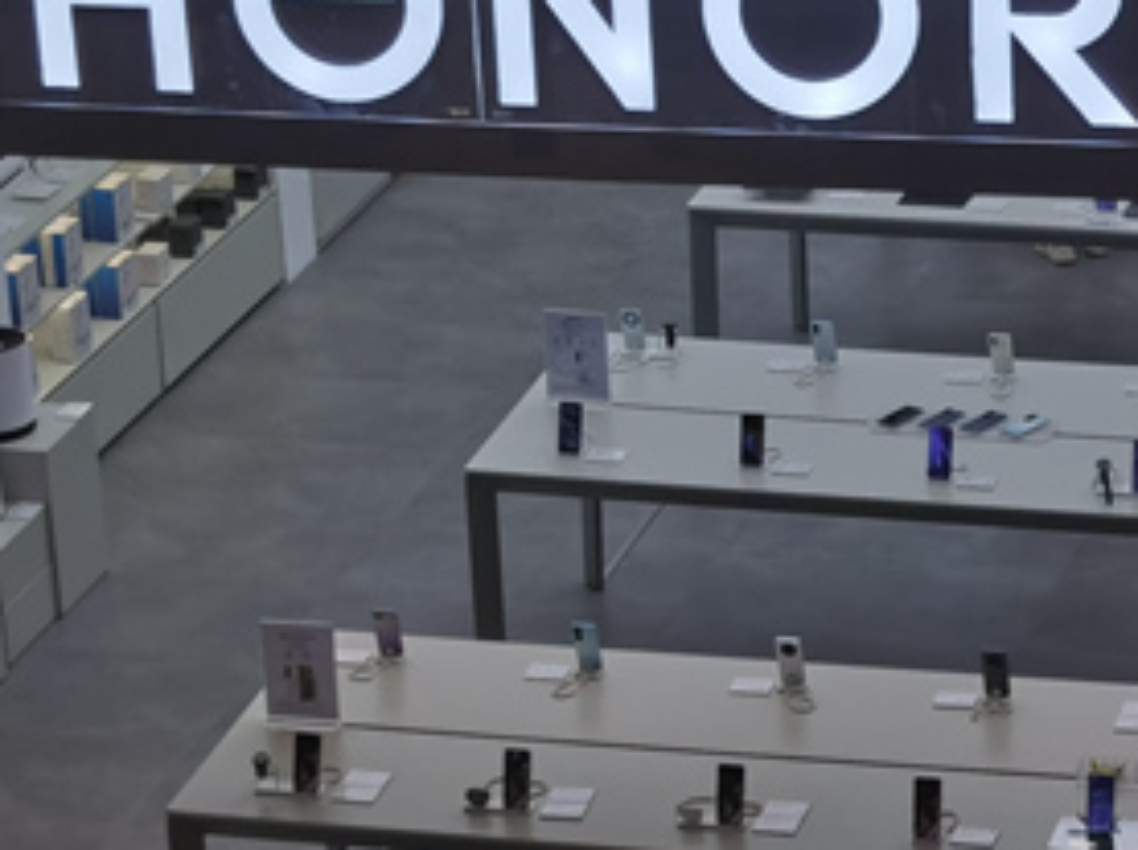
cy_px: 386
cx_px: 937
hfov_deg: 11.8
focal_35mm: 167
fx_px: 5483
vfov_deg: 8.9
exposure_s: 1/999
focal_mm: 5.56
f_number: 1.6
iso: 50
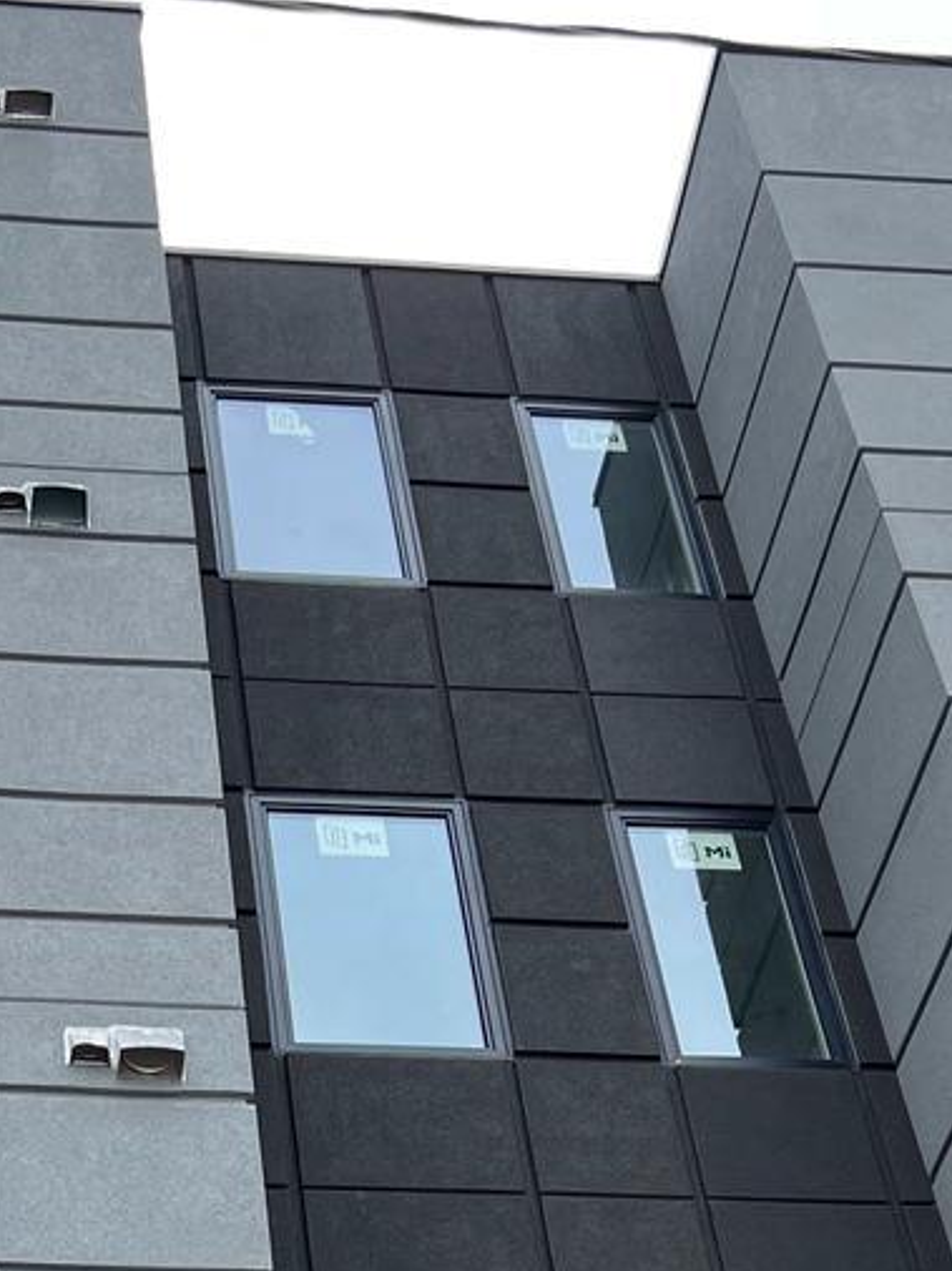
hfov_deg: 18.2
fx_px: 2899
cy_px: 1522
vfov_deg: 22.7
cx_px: -13
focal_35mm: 79
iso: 50
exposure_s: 1/1377
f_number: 1.5
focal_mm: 5.7
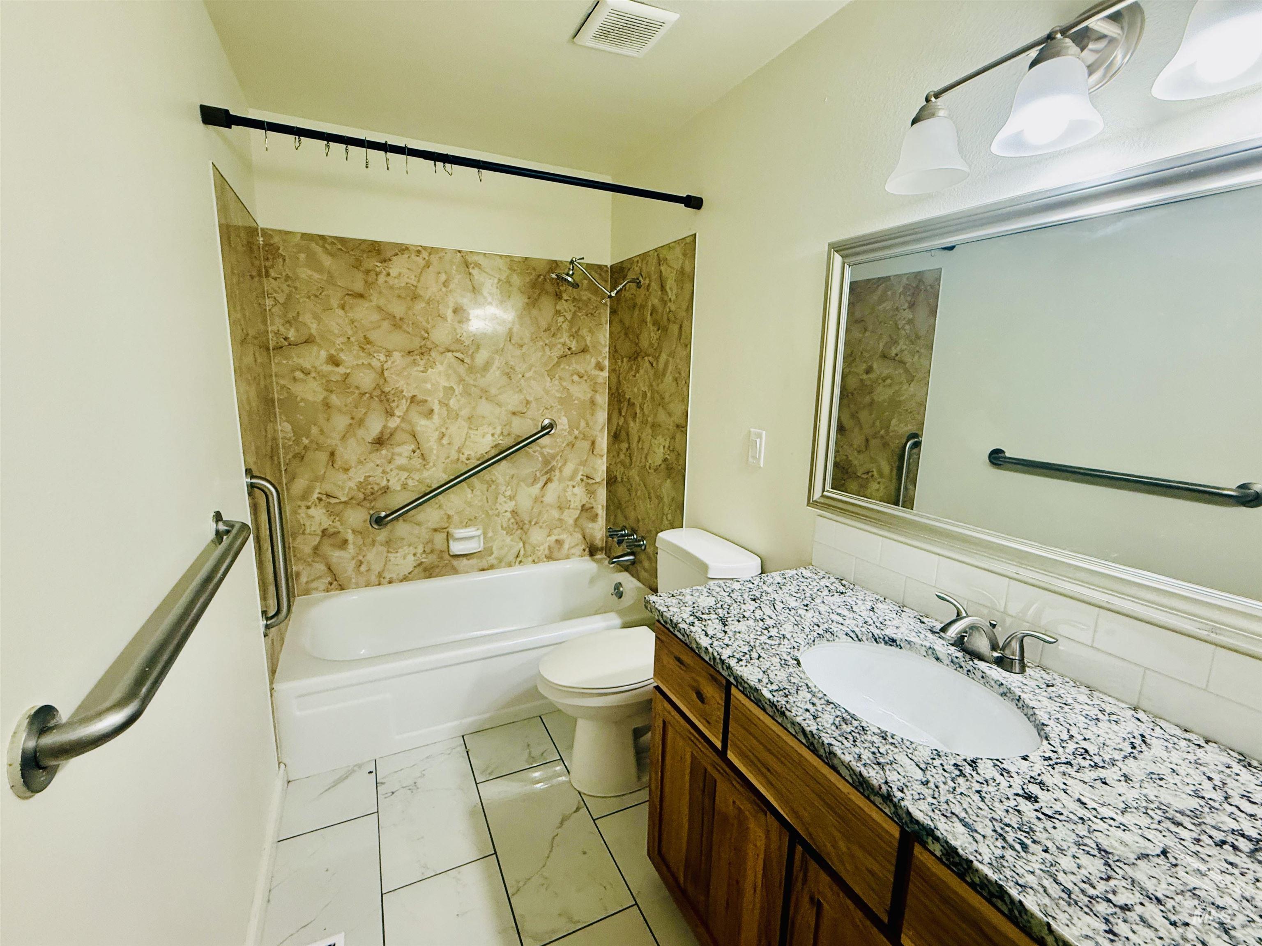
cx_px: 631
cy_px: 473
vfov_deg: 85.7
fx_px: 510
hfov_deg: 102.1
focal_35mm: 14
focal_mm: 2.22
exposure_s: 1/60
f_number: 2.2
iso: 200
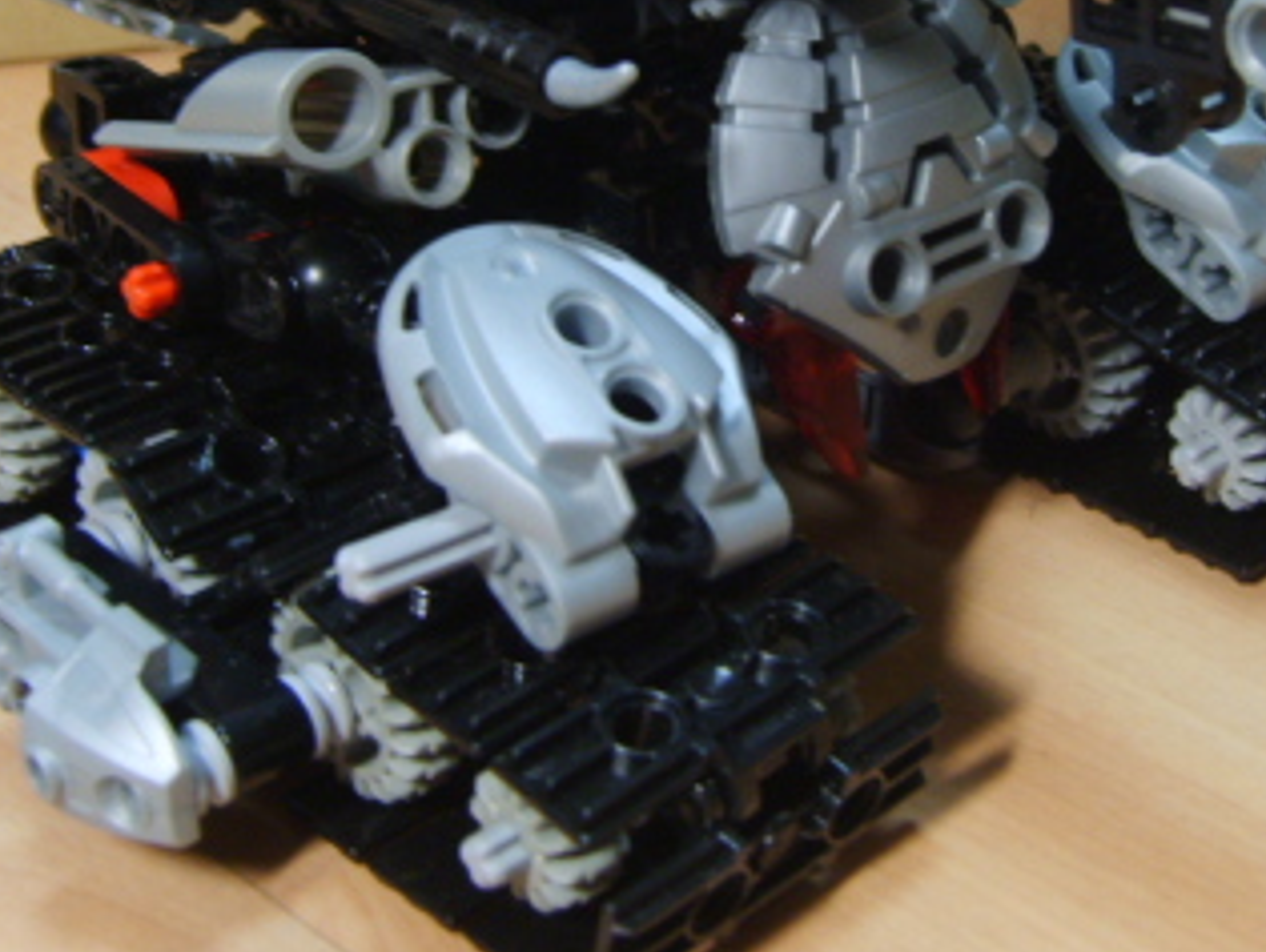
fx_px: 2600
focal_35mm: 71
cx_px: 828
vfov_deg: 20.5
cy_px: 157
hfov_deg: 27.2
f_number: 2.8
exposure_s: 1/10
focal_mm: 7.4
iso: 123
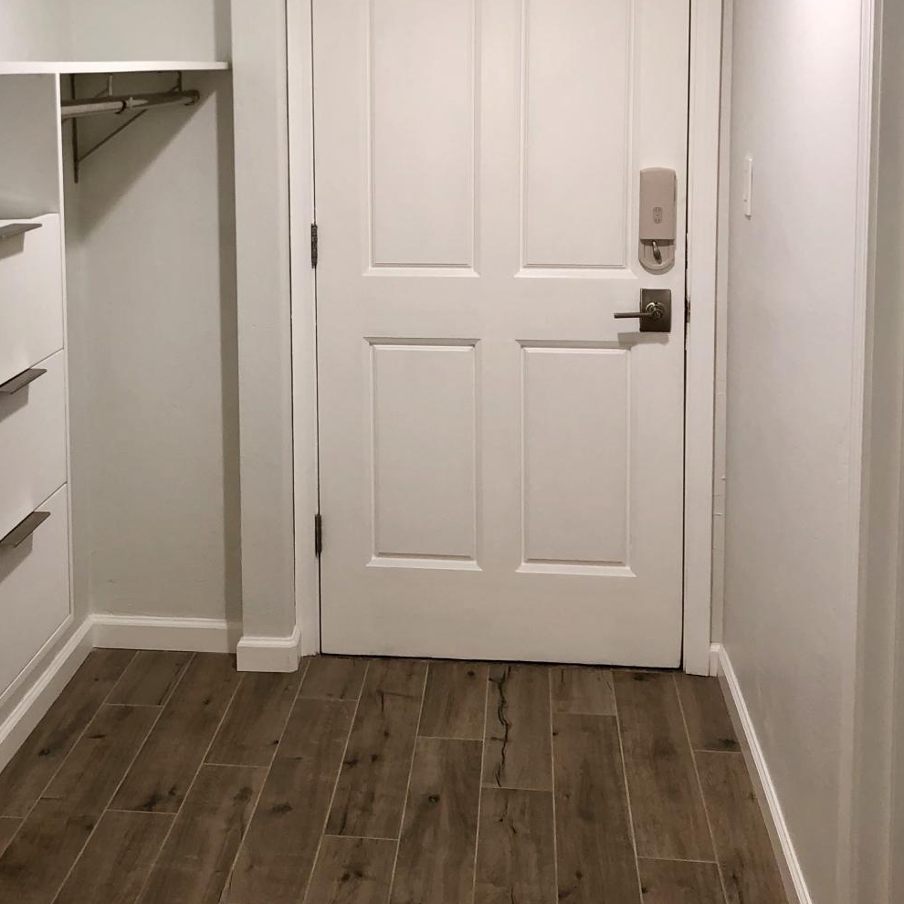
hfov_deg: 33.7
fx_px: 1477
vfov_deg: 33.6
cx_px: 301
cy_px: 265
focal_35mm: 50
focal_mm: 3.99
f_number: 1.8
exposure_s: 1/15
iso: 32
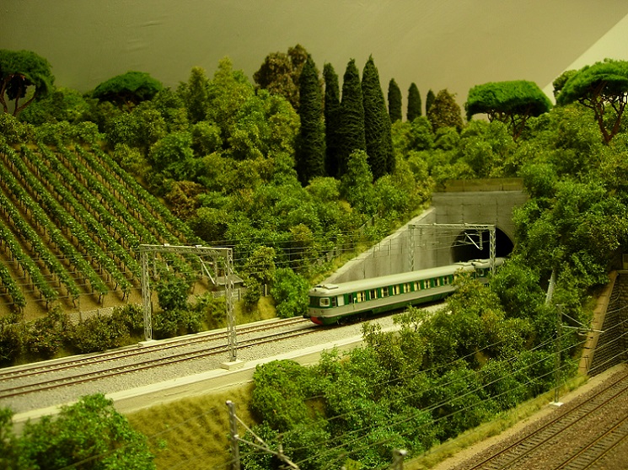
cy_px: 235
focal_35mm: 38
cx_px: 314
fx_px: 689
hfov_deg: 49.0
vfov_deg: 37.7
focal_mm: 7.8
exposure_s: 1/4.1
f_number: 2.8
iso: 79
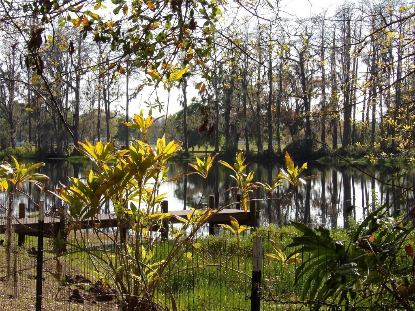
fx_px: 1019
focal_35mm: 85
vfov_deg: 17.4
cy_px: 156
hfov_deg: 23.0
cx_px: 208
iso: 100
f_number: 7.2
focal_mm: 15.3
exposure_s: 1/172
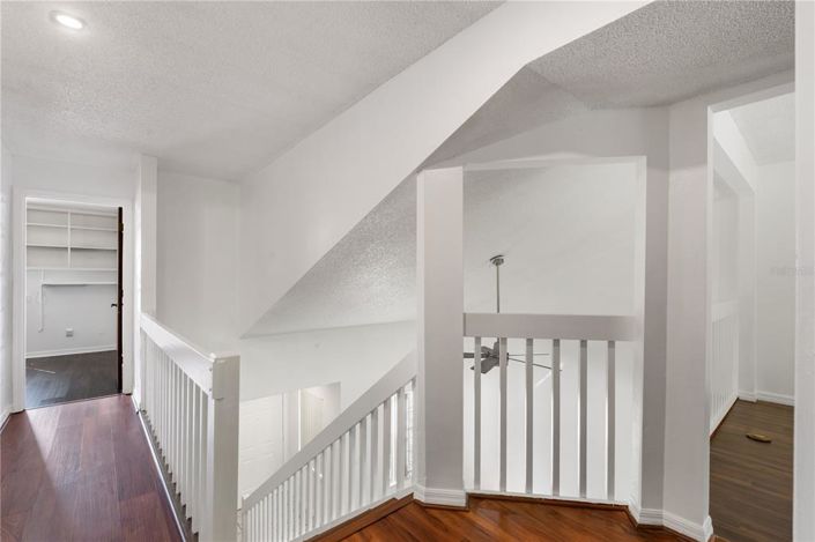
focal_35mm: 16
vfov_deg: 73.7
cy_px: 271
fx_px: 362
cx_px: 408
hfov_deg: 96.8
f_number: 13
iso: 250
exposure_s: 1/1.25
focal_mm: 16
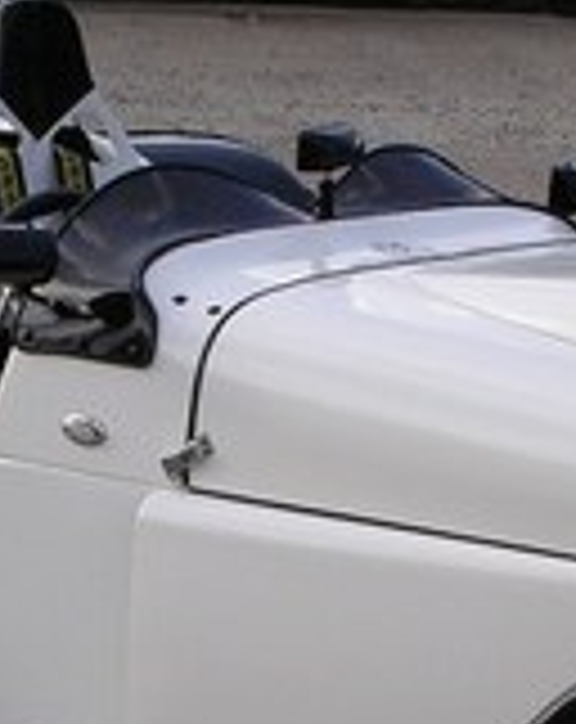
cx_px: 346
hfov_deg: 10.7
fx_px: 3080
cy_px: 679
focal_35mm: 144
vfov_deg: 13.3
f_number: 5
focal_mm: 7.8
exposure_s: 1/343
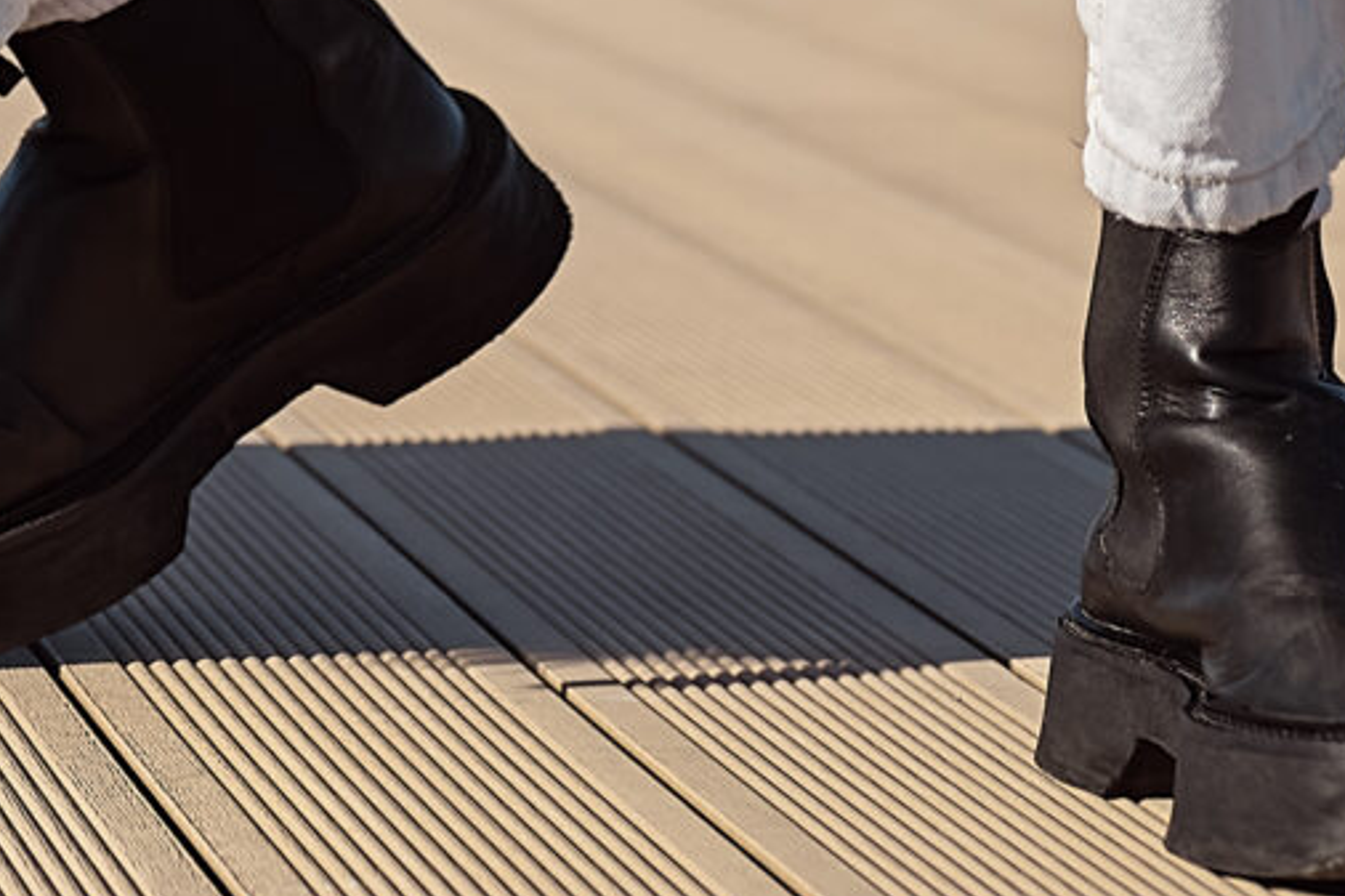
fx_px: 9449
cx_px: -659
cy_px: -1288
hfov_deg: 8.0
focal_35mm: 253
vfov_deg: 5.3
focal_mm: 50
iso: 100
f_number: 3.2
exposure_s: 1/3200
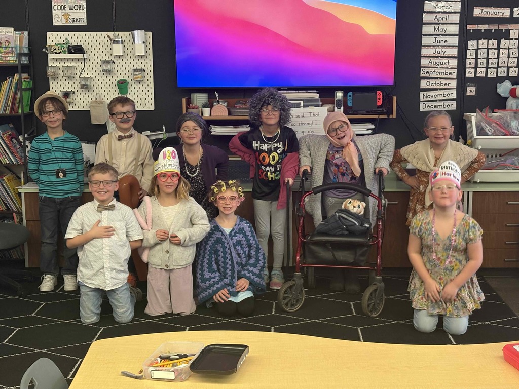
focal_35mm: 52
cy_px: 194
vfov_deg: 28.0
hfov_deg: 36.8
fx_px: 780
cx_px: 260
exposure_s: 1/40
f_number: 1.6
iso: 200
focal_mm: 5.96
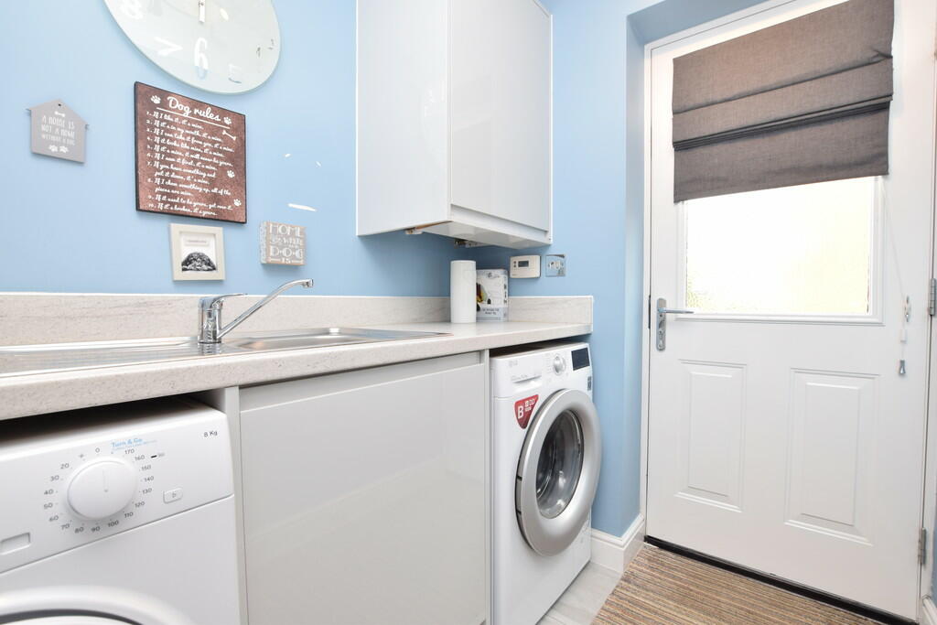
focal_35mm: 15
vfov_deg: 77.3
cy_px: 312
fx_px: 390
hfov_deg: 100.4
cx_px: 468
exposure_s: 1/15
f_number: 8
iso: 360
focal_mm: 10
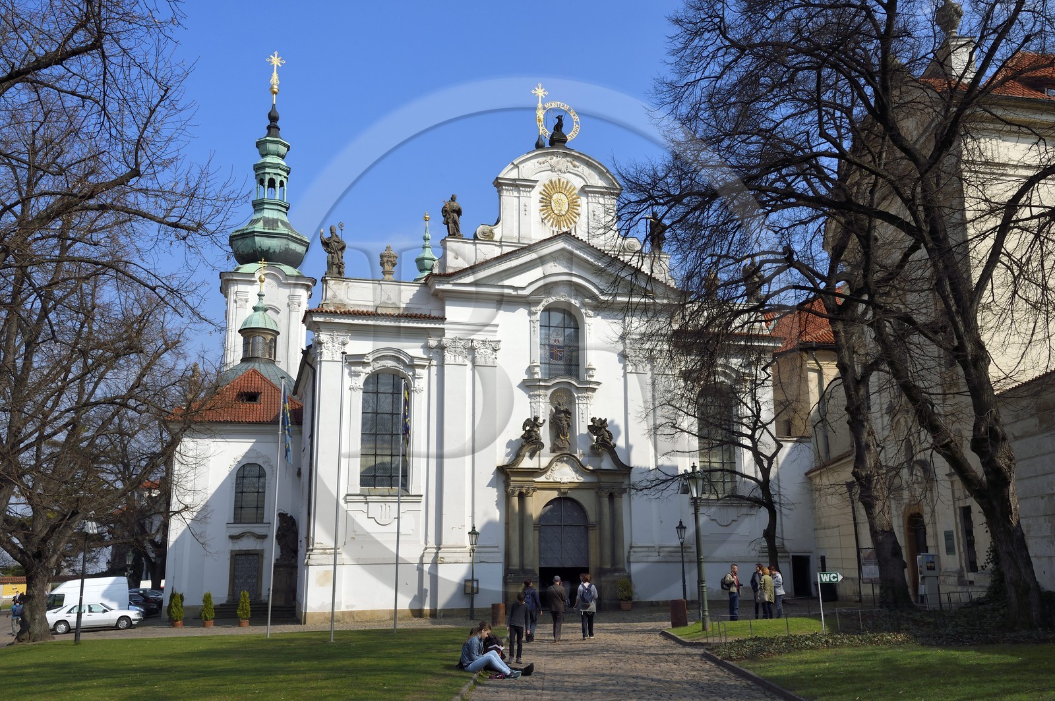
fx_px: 1025
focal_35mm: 35
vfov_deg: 37.8
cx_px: 528
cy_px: 350
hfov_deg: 54.5
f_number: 14
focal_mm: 35
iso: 200
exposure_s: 1/250
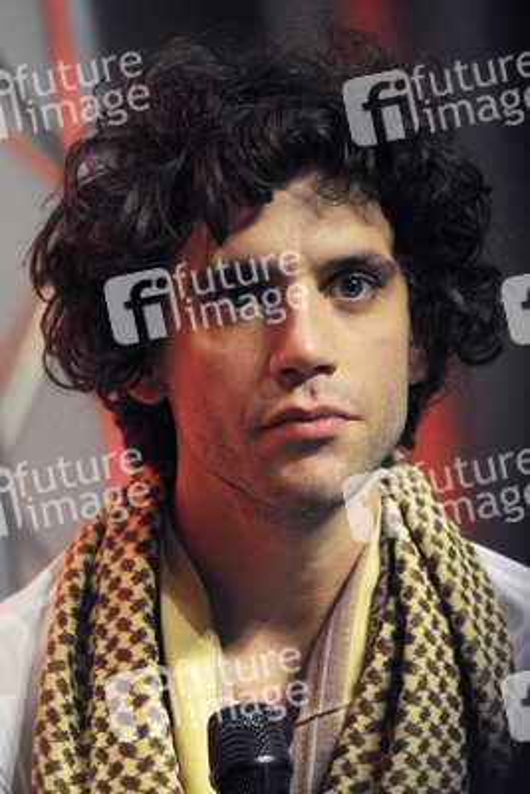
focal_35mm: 262
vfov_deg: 7.8
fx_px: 5791
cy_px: 397
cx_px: 265
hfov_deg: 5.2
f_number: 2.8
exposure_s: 1/160
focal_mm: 175
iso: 1000
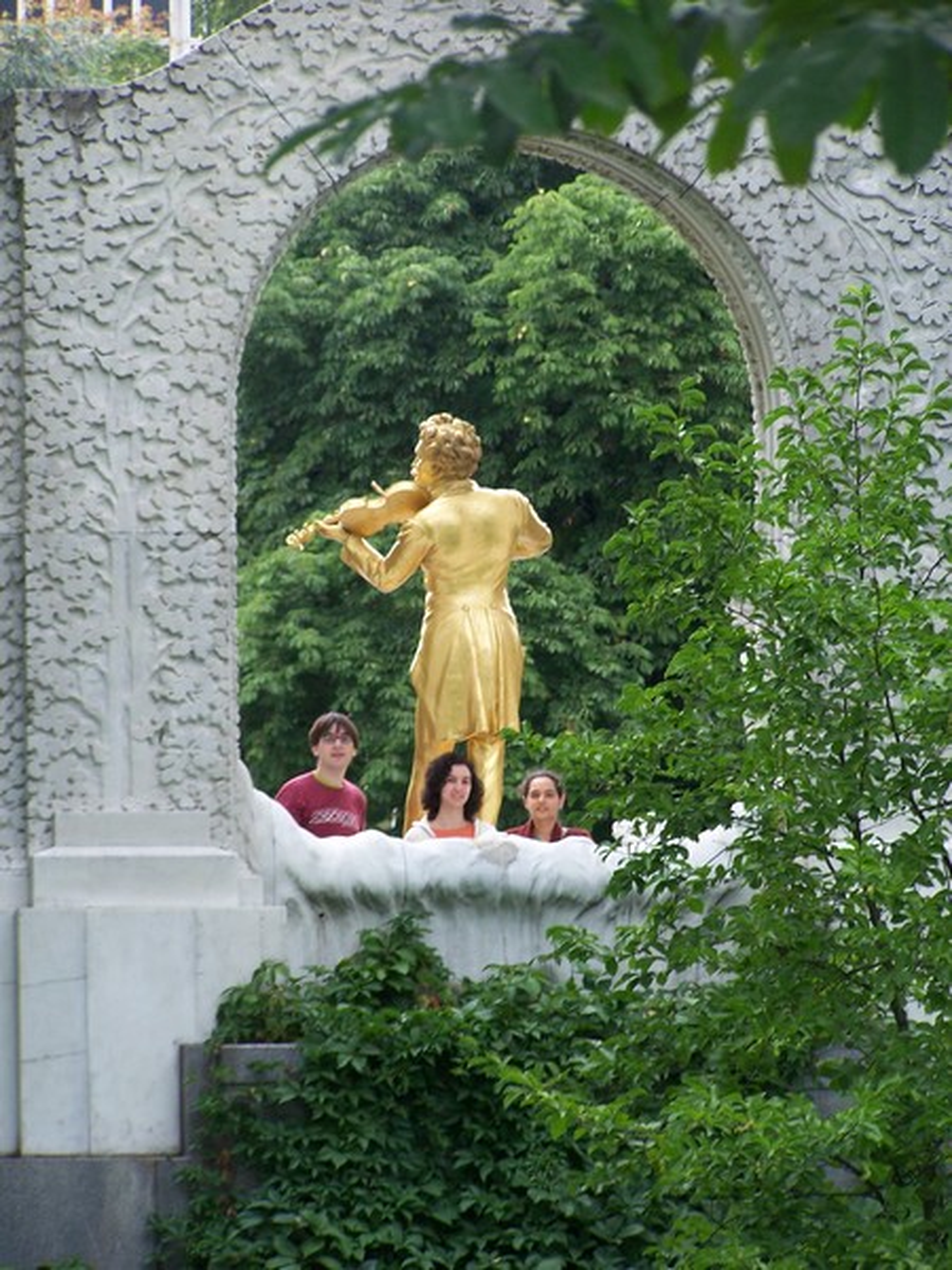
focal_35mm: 209
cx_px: 476
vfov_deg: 9.5
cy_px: 635
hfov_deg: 7.1
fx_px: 7664
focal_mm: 34.6
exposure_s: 1/100
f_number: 3.2
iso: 100
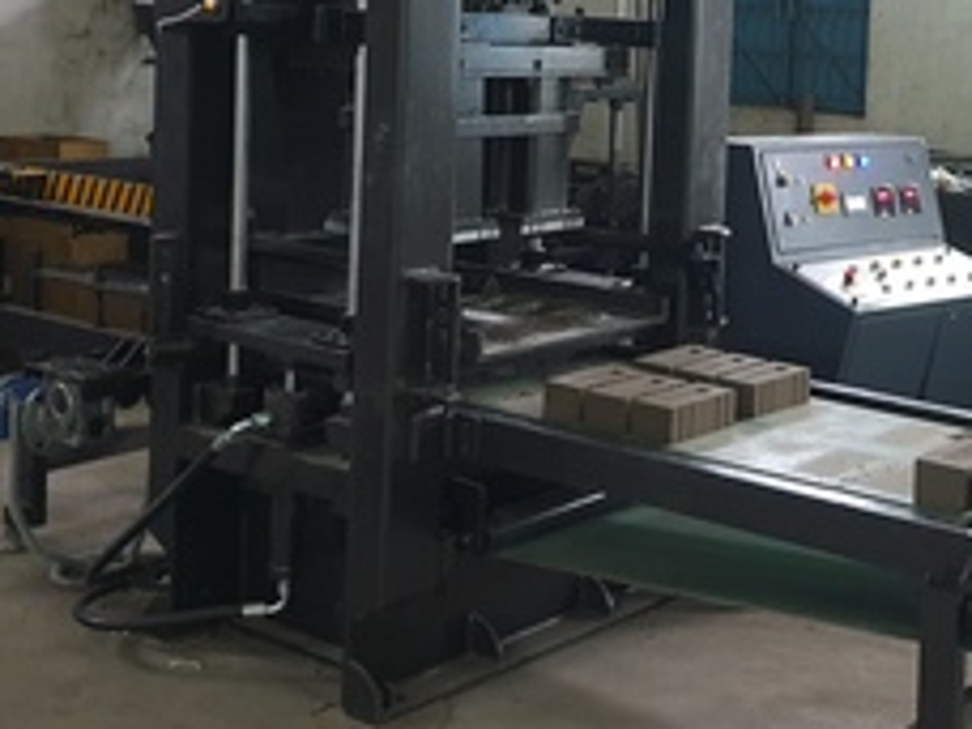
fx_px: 1601
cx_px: 750
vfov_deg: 25.2
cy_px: 139
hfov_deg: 33.0
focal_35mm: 57
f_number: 1.5
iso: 320
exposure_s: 1/50
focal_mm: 4.3
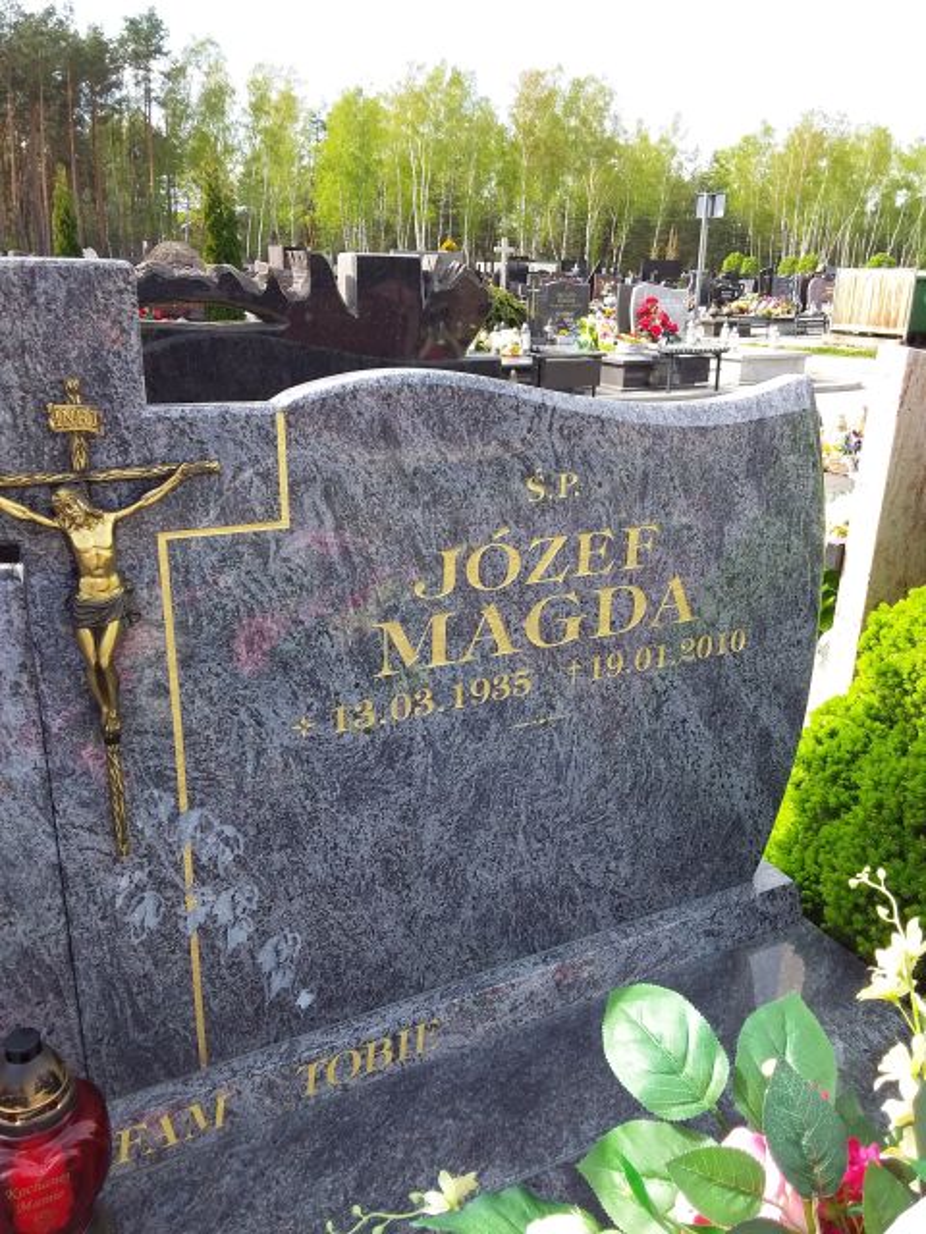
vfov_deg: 63.4
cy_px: 617
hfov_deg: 49.7
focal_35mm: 28
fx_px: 999
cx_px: 463
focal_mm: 2.91
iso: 40
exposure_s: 1/355
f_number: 1.9
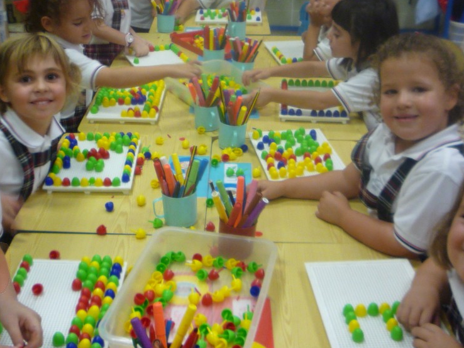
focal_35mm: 52
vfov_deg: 27.5
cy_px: 72
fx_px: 697
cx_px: 219
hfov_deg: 36.8
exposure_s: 1/30
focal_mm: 5.2
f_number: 3.3
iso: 200
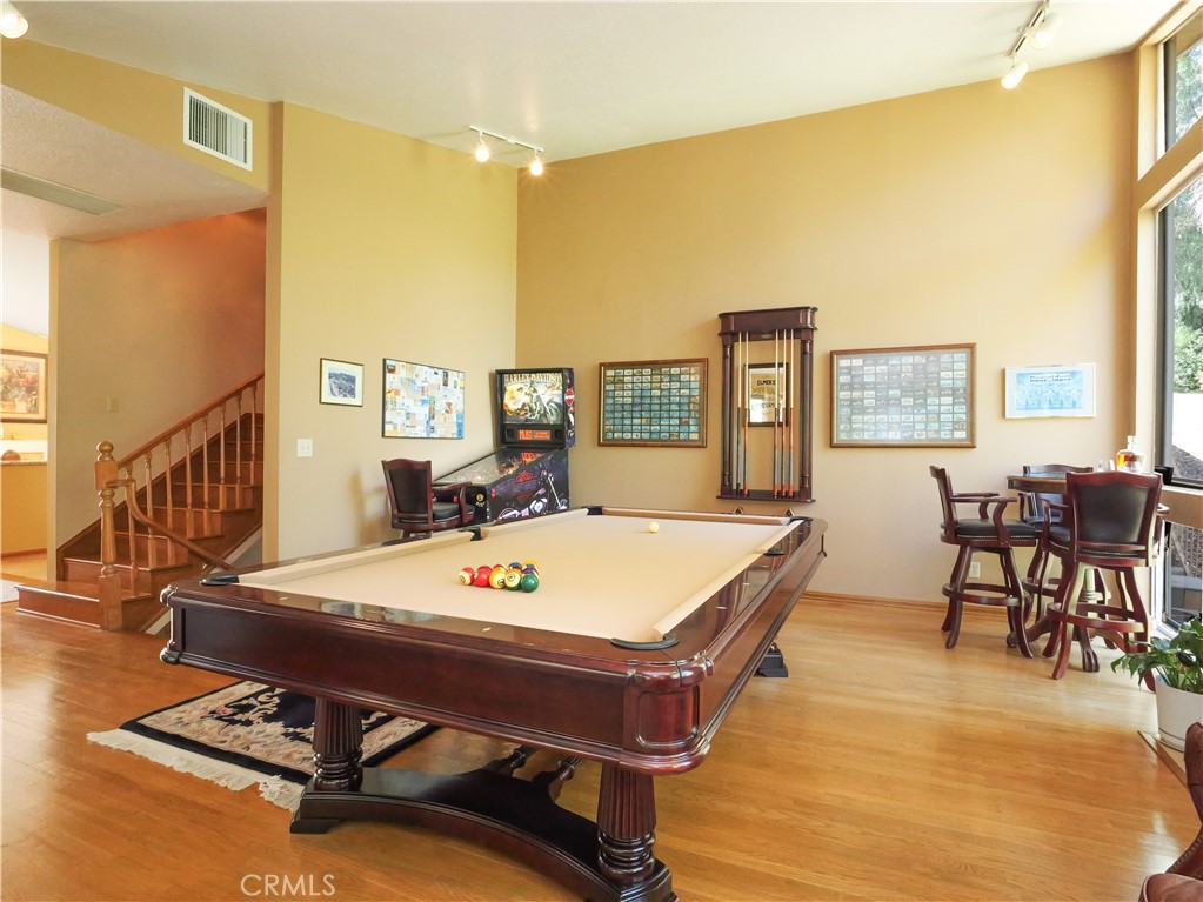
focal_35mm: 18
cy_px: 451
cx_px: 602
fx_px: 625
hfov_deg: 87.8
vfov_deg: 71.6
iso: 2500
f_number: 8
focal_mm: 9
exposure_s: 1/60
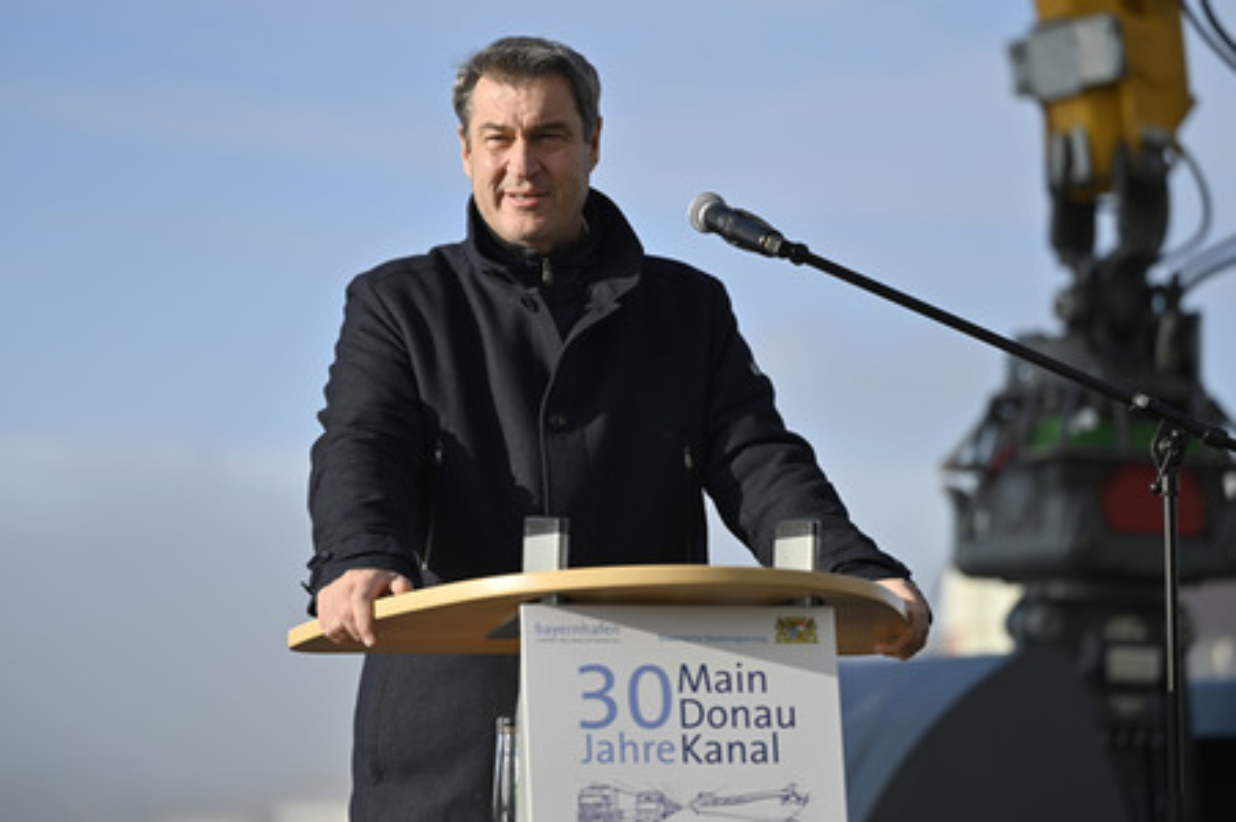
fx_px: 3602
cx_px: 618
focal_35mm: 105
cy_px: 411
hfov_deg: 19.5
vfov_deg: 13.0
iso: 64
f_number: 2.8
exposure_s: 1/1600
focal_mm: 105
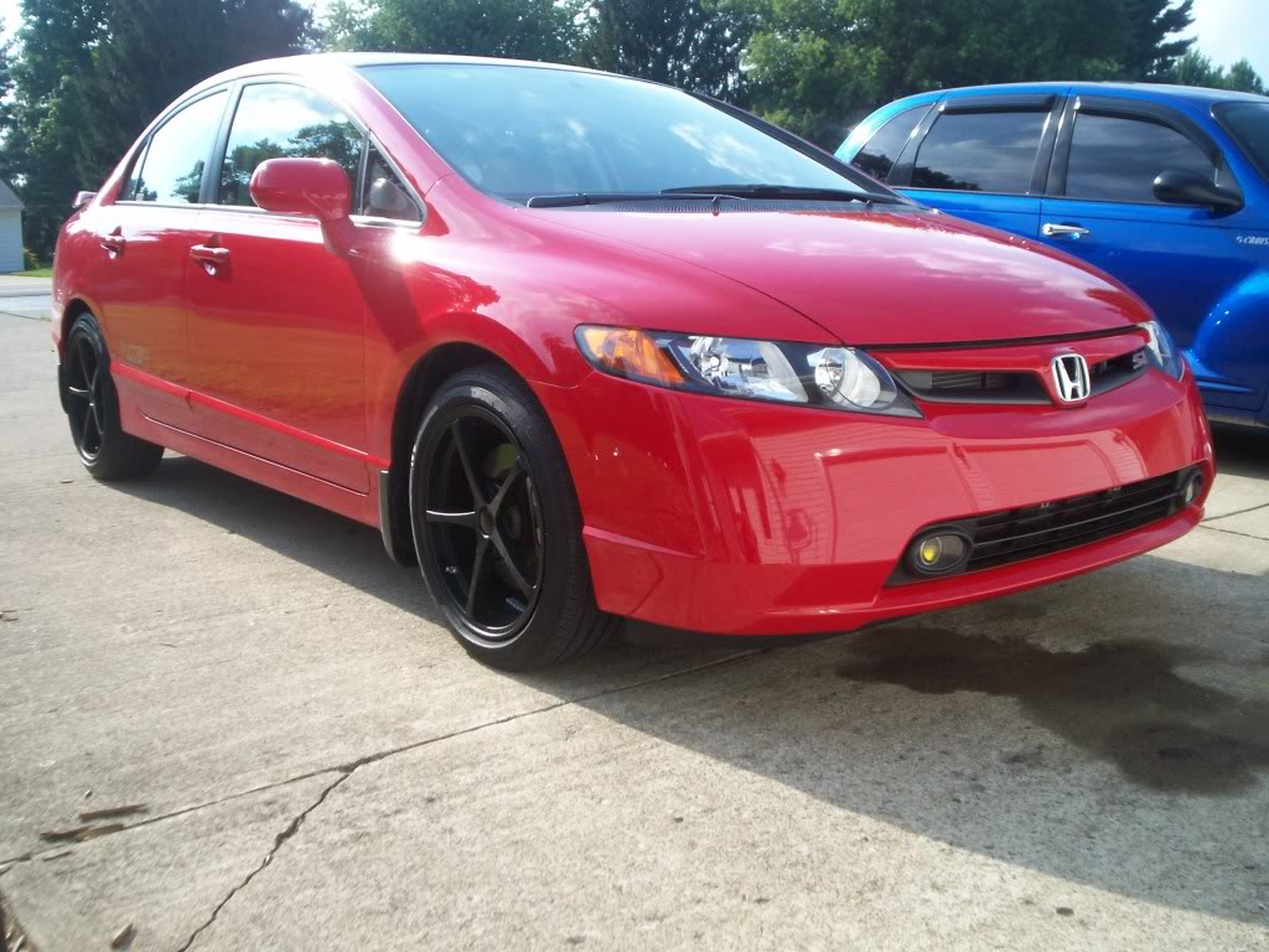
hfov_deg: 51.4
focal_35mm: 36
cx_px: 634
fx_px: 1320
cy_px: 476
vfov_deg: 39.7
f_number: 4.5
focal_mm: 5.9
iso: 100
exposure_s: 1/312
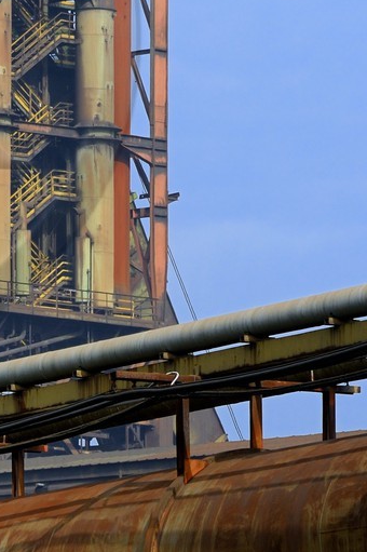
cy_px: 38
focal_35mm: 564
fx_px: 8636
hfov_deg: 2.4
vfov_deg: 3.7
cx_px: -198
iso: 200
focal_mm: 180
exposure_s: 1/200
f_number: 13
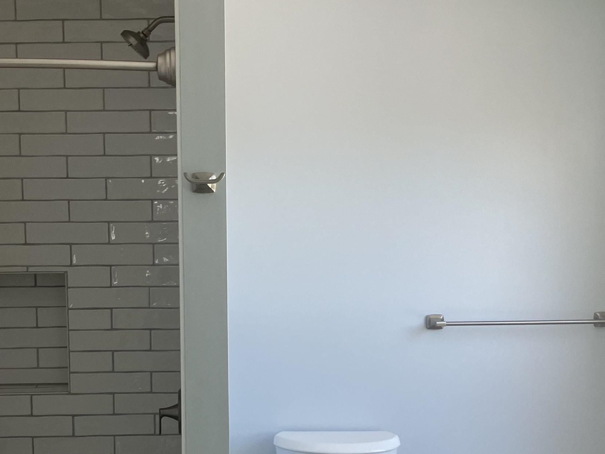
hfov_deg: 36.3
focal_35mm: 52
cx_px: 185
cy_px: 330
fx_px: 909
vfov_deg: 27.7
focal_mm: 3.99
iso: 64
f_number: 1.8
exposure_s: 1/121
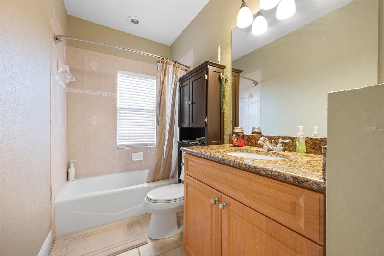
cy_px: 128
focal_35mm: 15
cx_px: 192
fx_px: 160
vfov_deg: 77.3
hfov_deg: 100.4
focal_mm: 15
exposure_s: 1/13
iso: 640
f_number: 8
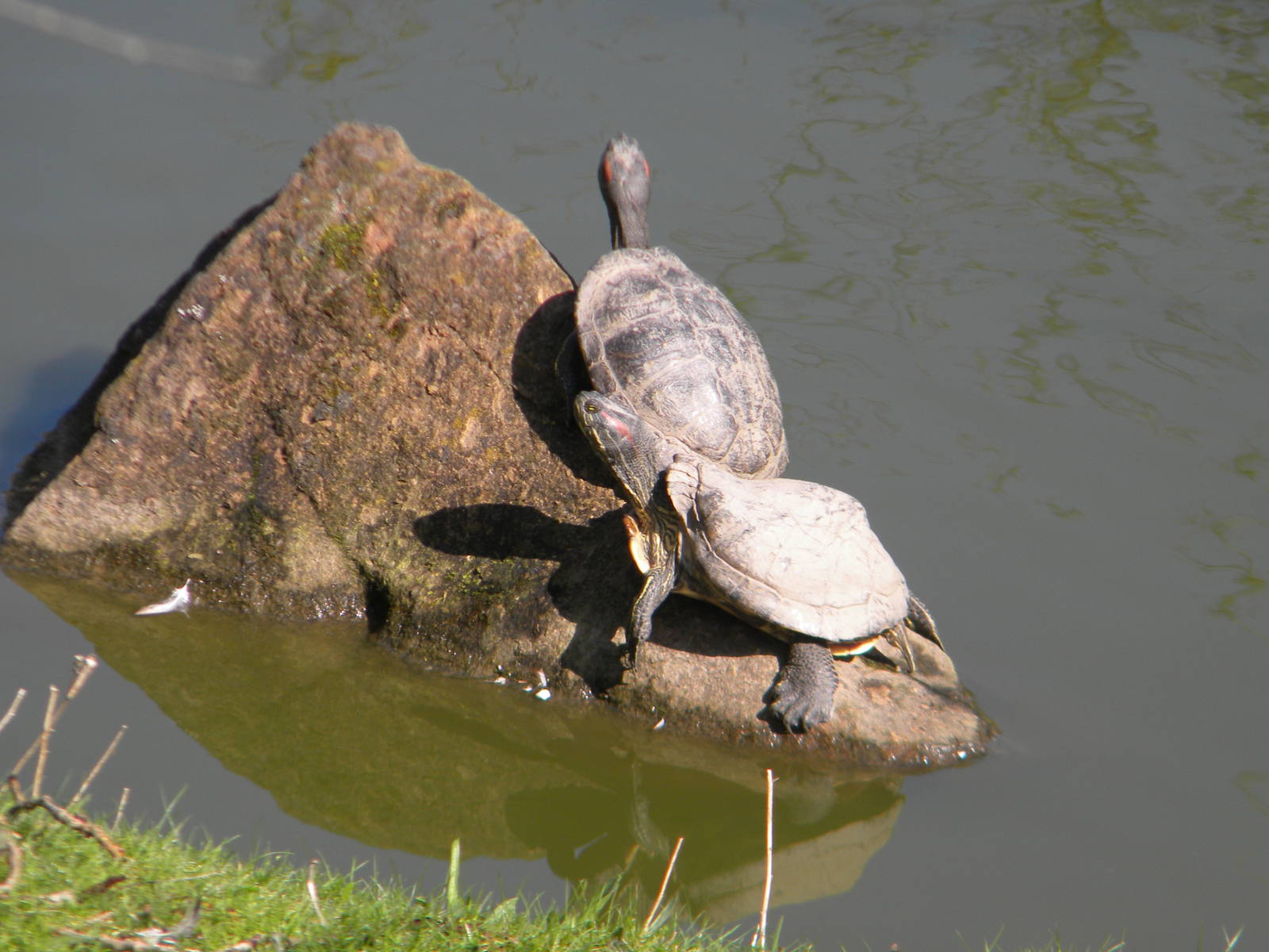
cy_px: 476
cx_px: 634
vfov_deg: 3.6
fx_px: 15177
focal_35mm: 414
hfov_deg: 4.8
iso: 80
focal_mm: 75
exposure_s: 1/254
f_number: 5.4
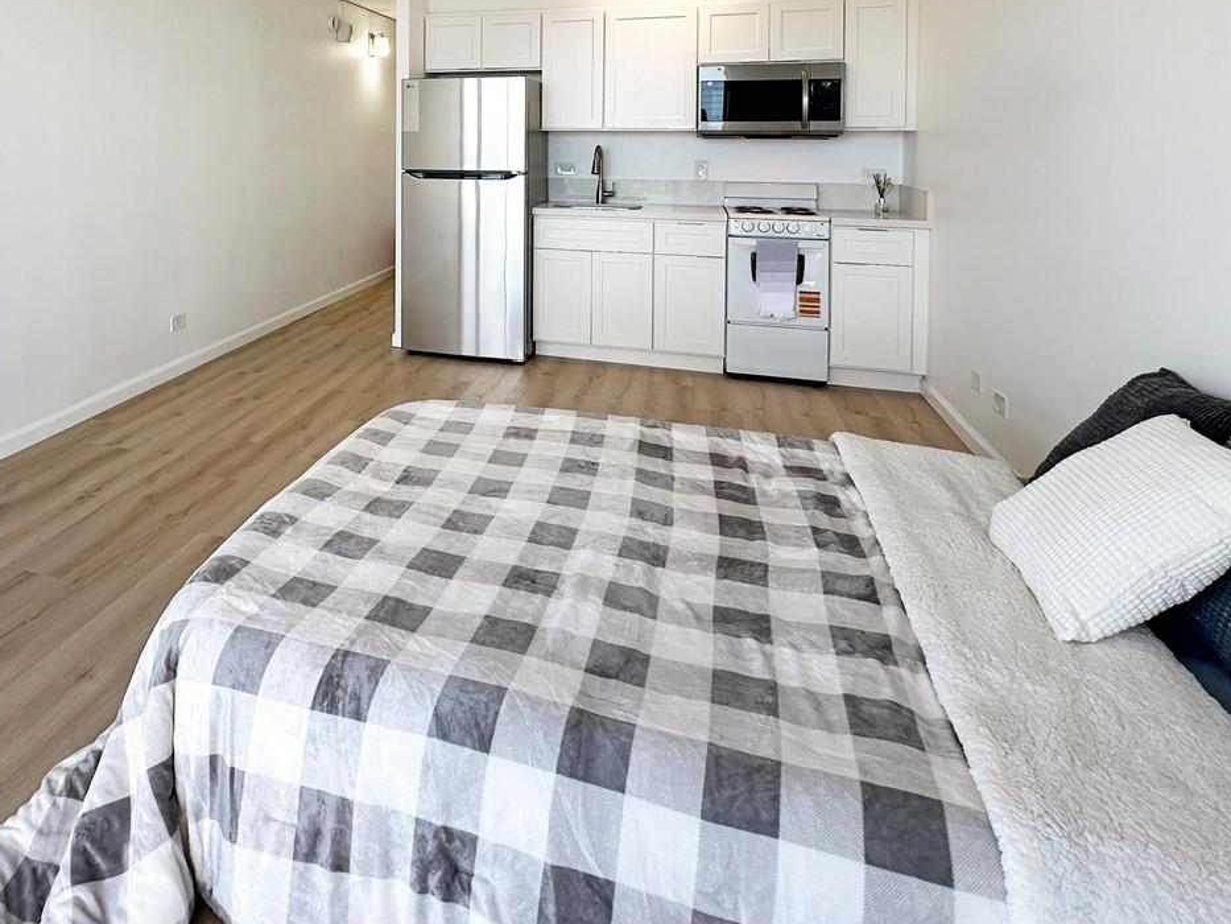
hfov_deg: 68.7
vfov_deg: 52.6
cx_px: 369
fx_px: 854
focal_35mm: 24
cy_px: 165
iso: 40
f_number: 2.2
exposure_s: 1/131
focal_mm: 2.22
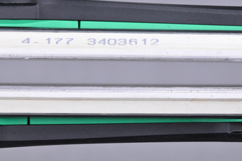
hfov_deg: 10.1
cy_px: 67
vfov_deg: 6.7
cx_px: 141
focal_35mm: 205
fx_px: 1374
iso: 3200
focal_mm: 105
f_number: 9.5
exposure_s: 1/125
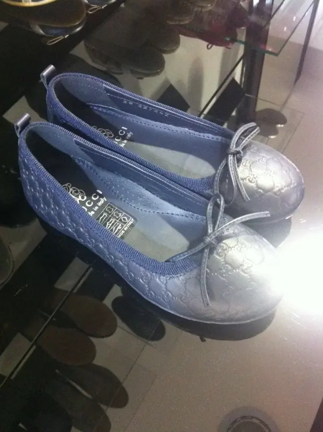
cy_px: 216
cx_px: 162
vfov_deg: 52.7
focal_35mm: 35
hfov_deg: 40.6
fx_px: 436
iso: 640
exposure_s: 1/17
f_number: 2.8
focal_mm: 3.85
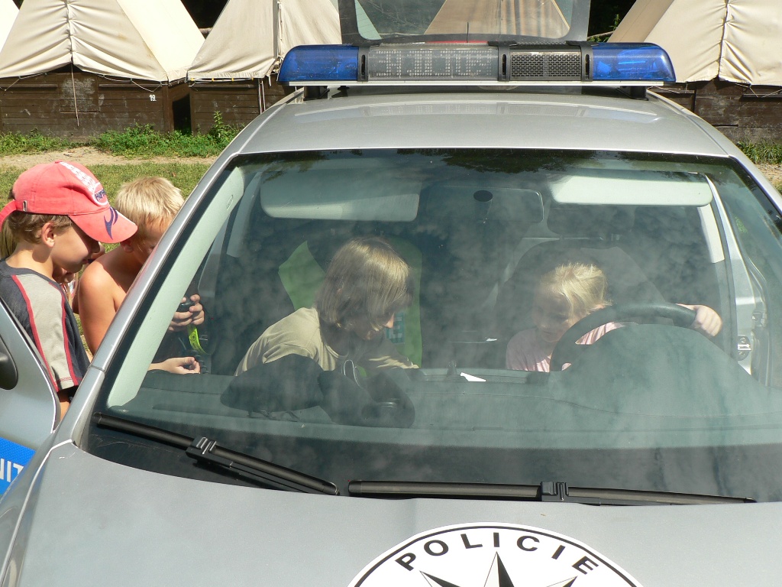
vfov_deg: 36.0
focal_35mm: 40
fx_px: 904
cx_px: 391
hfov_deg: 46.8
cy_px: 294
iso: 64
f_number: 4.5
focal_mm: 6.9
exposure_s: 1/400
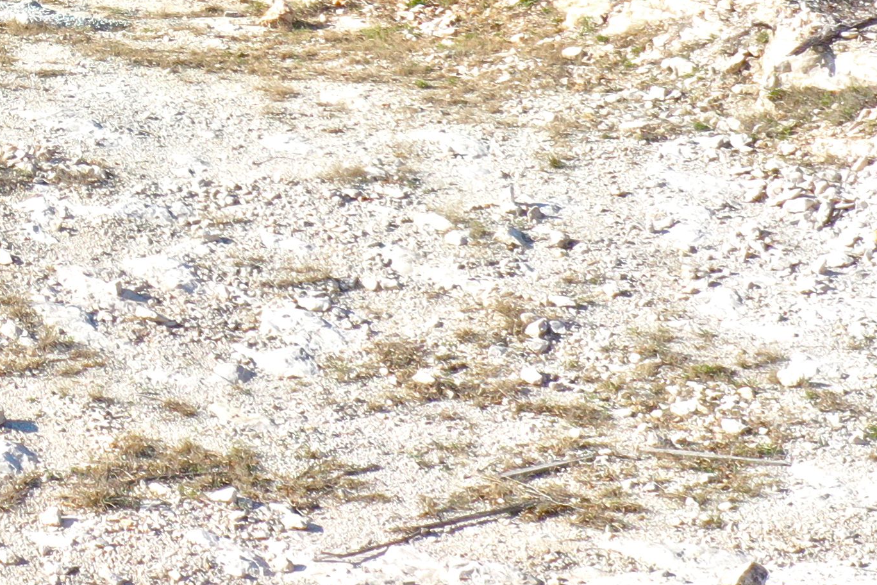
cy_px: -355
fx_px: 2728
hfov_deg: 16.9
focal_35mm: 112
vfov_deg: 11.6
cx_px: -367
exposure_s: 1/320
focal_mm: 10.26
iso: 100
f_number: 5.6
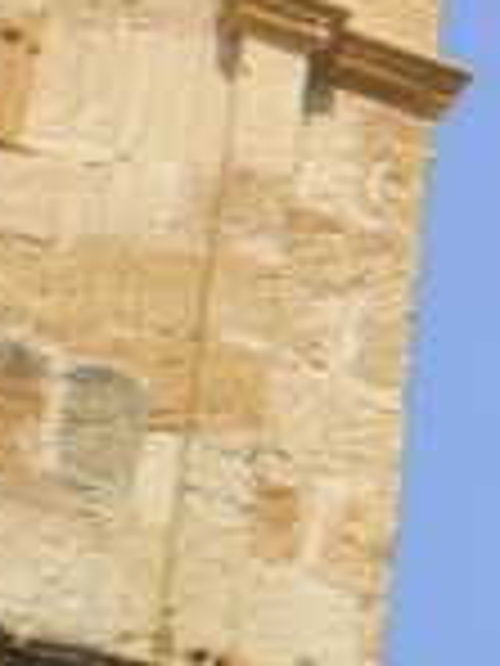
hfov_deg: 9.6
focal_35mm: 146
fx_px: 2812
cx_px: 946
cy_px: 144
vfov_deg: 13.5
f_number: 4.6
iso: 64
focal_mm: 6.3
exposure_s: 1/640
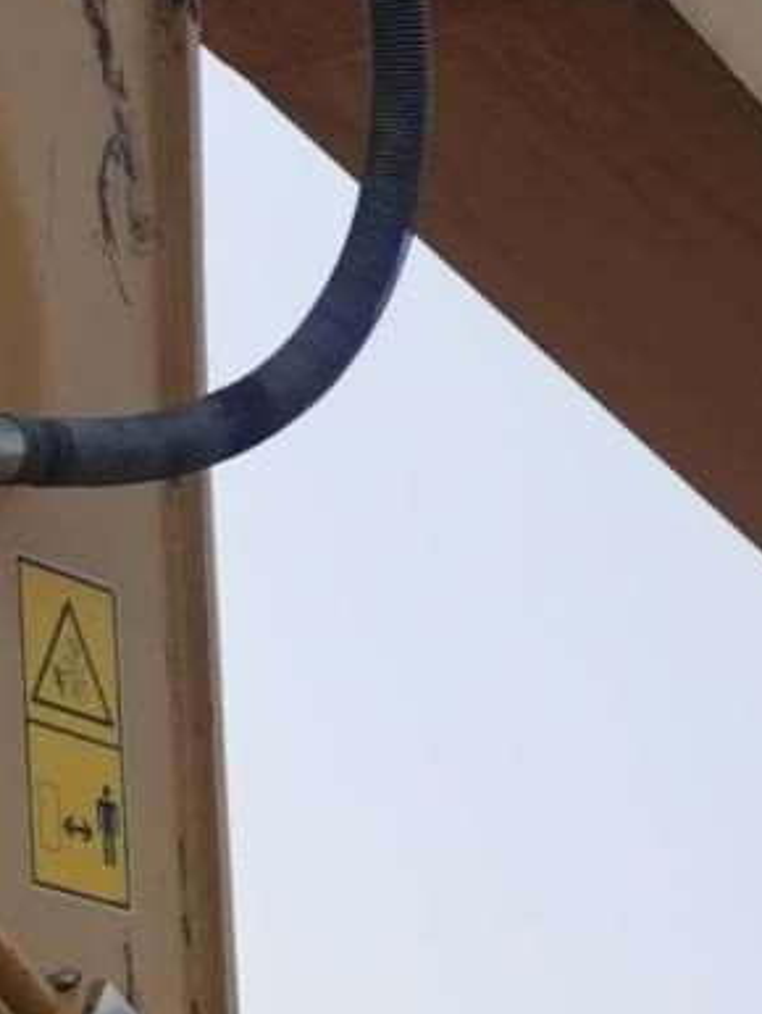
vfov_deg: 10.5
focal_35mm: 179
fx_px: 5248
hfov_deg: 8.2
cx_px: 880
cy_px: 1689
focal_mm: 5.56
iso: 50
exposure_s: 1/1250
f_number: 1.6
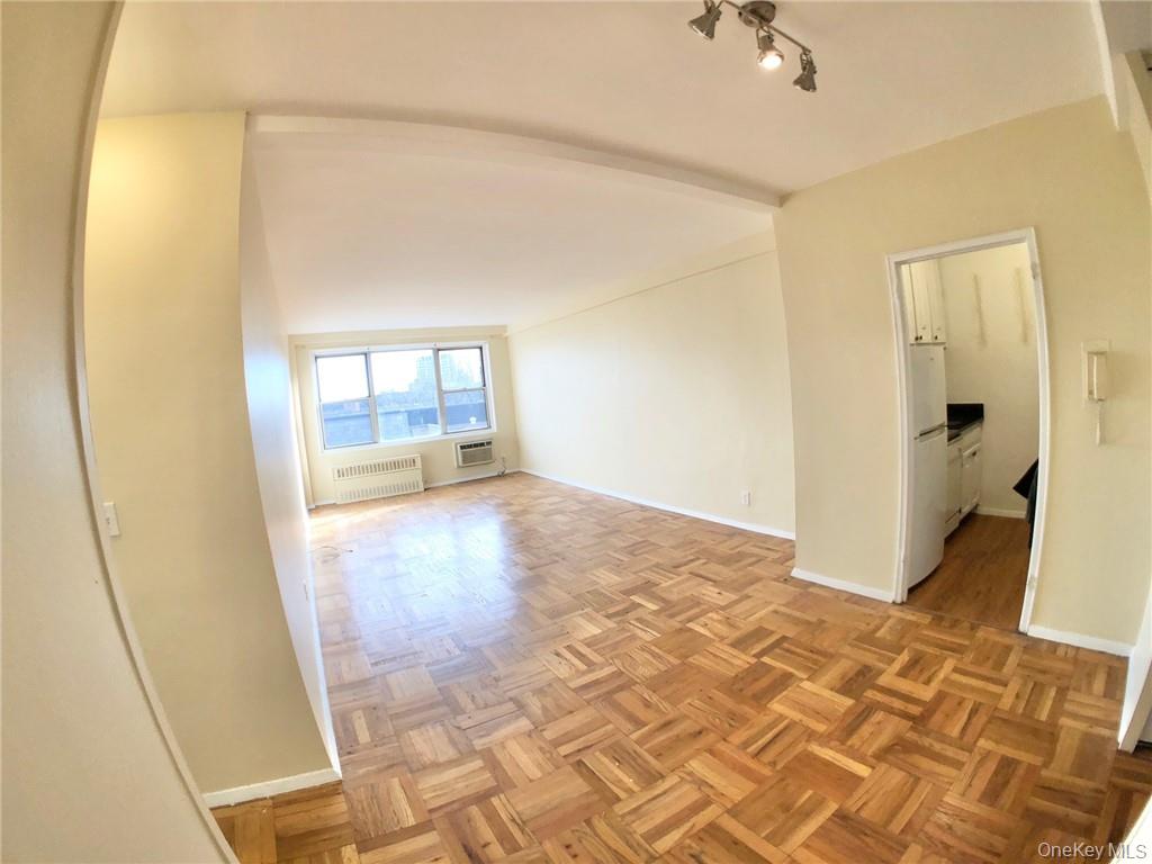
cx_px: 576
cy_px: 432
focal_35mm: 28
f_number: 1.8
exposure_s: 1/120
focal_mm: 3.99
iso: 20
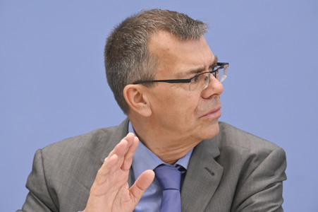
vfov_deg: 8.6
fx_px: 1412
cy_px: 106
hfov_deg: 12.8
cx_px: 159
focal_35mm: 160
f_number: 5
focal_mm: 160
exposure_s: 1/500
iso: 2500
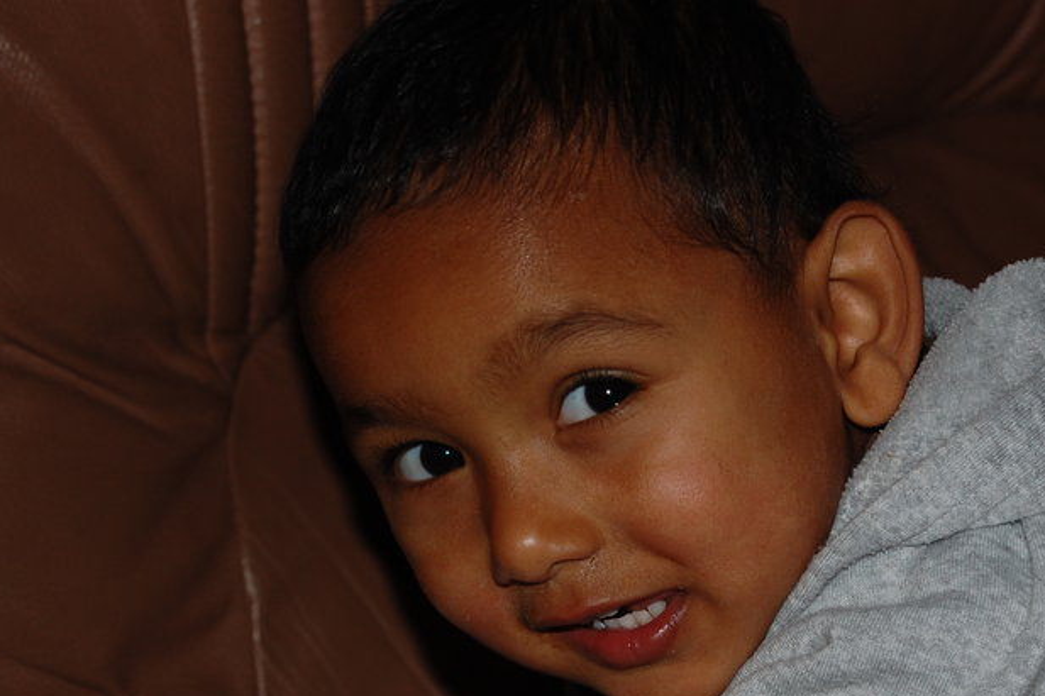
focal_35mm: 137
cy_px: 563
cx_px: 705
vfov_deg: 10.0
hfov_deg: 15.0
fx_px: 3971
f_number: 5.6
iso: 200
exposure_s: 1/125
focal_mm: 55
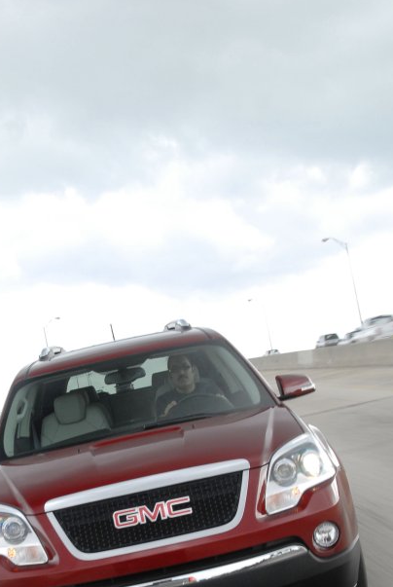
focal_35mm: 56
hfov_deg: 24.2
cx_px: 148
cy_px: 479
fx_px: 914
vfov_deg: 34.4
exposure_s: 1/30
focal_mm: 22
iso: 400
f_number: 11
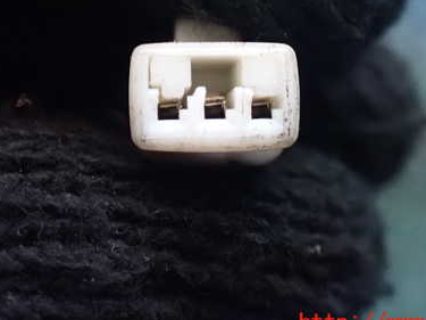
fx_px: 591
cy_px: 82
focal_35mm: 48
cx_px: 215
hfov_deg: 39.7
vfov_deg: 29.8
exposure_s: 1/30
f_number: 2.3
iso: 1600
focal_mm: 5.4
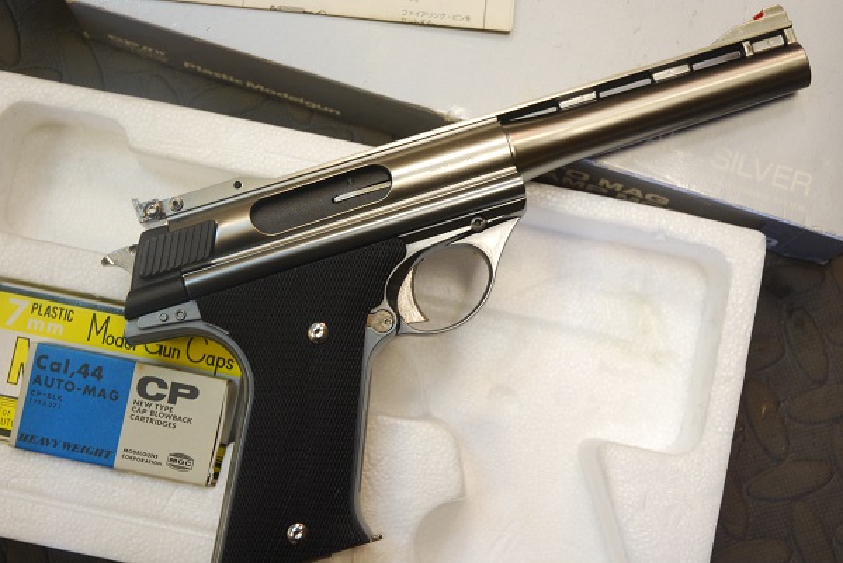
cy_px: 282
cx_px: 422
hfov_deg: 30.5
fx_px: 1547
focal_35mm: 66
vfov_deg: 20.6
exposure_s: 1/30
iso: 450
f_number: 4.5
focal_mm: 44
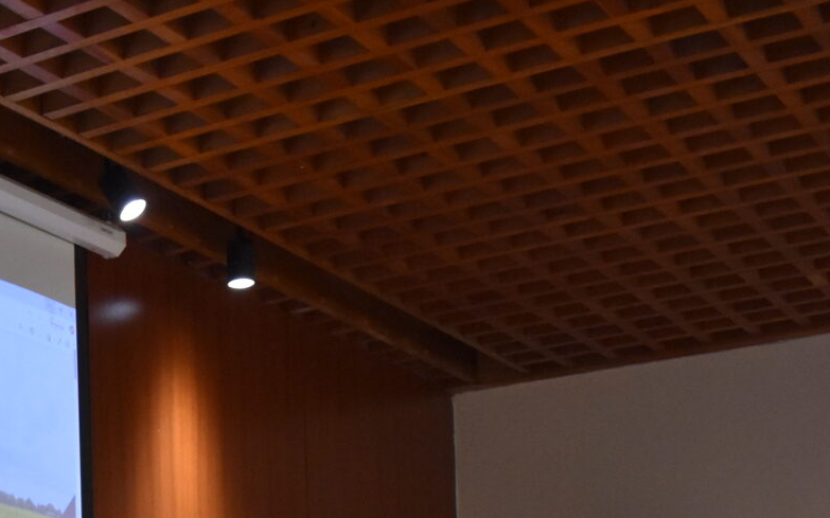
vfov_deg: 13.2
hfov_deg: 21.4
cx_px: -173
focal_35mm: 90
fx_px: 2035
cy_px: 900
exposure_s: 1/60
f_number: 3.5
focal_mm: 18
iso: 1600
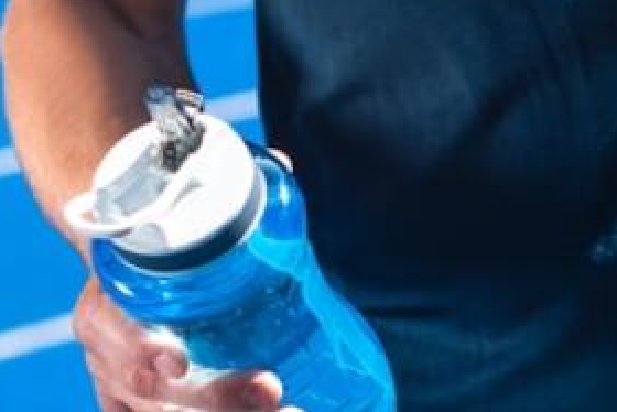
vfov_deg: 6.4
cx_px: 1038
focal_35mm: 214
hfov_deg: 9.3
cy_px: 186
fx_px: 3669
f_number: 3.5
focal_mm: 50
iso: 100
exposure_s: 1/1000
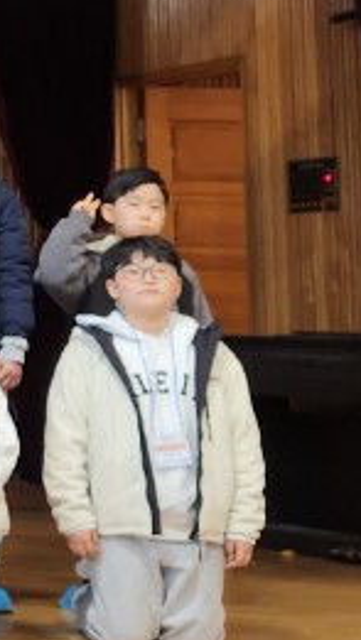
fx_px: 2091
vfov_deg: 17.3
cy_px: 137
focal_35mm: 123
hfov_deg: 7.8
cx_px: -916
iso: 160
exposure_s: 1/120
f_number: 1.8
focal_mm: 5.4
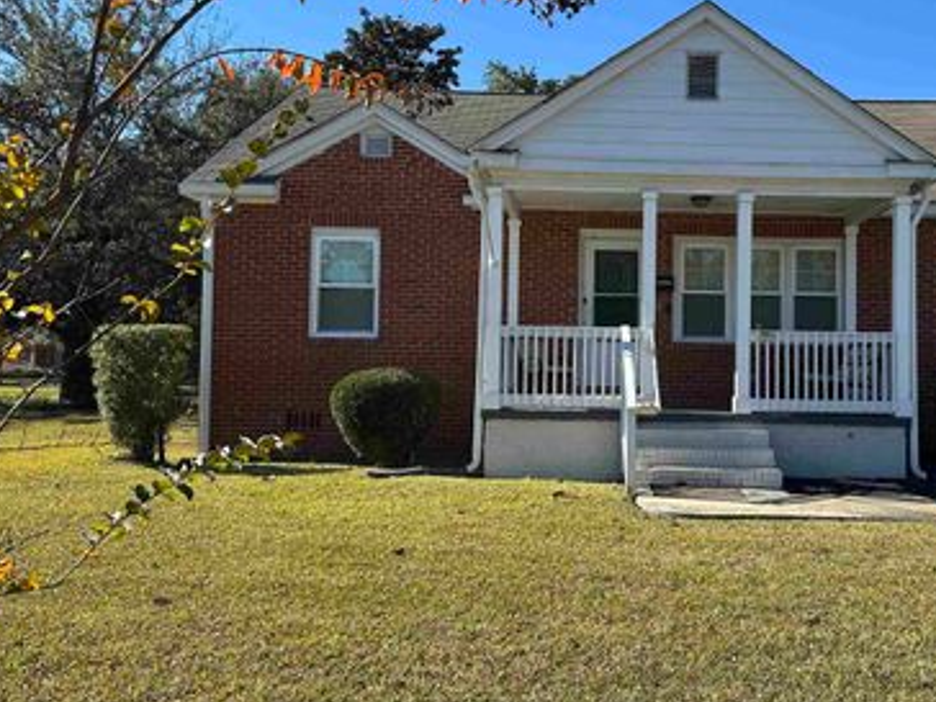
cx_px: 630
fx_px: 892
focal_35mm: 33
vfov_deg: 42.9
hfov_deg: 54.2
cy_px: 330
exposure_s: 1/2353
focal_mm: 6.86
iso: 80
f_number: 1.78
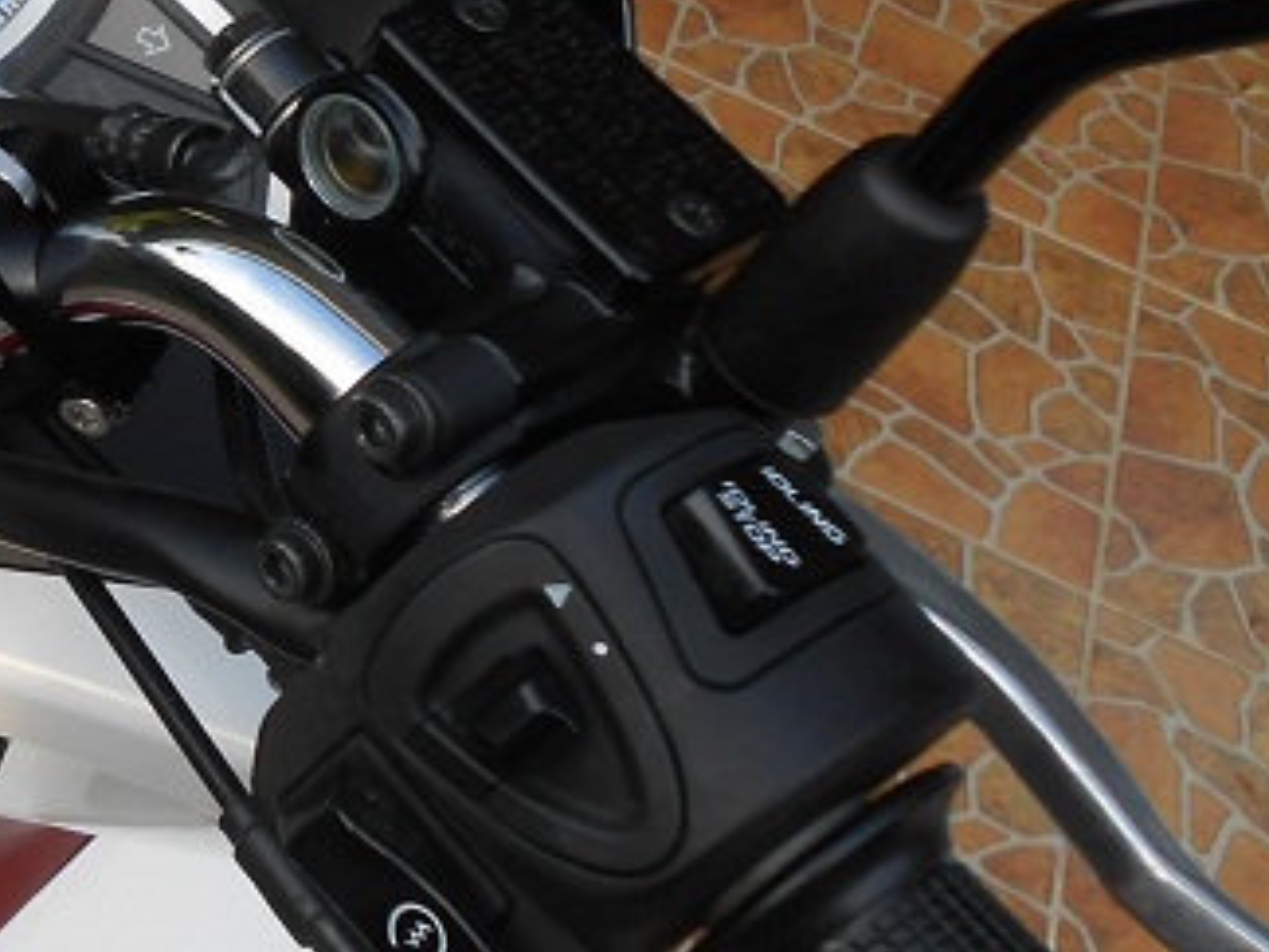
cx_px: -437
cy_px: 219
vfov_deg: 20.0
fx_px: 2676
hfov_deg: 23.2
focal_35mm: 73
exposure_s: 1/100
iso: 80
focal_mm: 4.6
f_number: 3.5
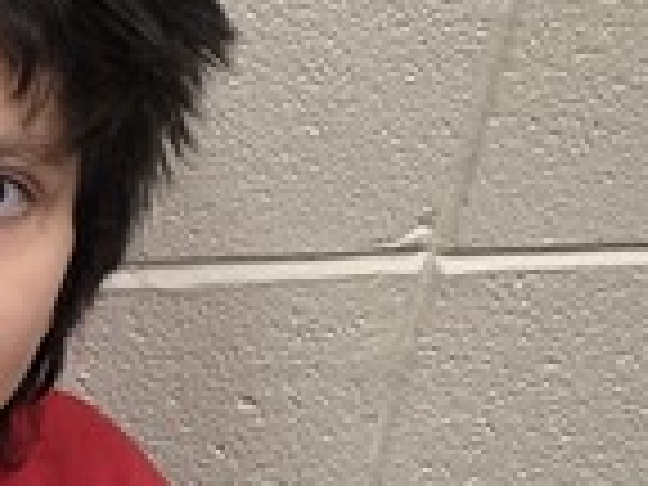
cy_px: 765
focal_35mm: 163
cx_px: -814
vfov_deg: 8.9
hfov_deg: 10.7
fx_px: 3051
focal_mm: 6.3
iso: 160
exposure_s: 1/120
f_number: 1.7
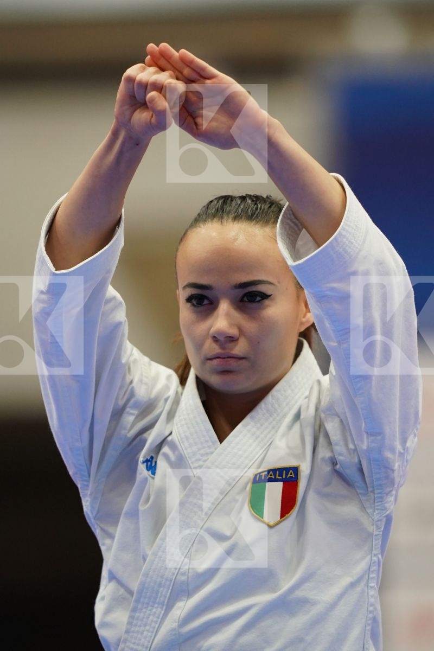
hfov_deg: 2.3
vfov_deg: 3.4
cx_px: 217
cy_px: 326
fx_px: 10849
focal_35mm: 600
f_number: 2.8
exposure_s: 1/500
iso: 2000
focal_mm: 400
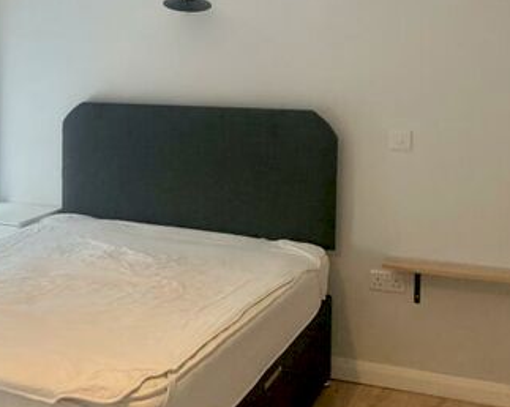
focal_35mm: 55
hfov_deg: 33.2
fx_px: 830
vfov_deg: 27.4
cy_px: 129
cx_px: 101
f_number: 1.8
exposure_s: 1/60
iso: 250
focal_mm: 4.25
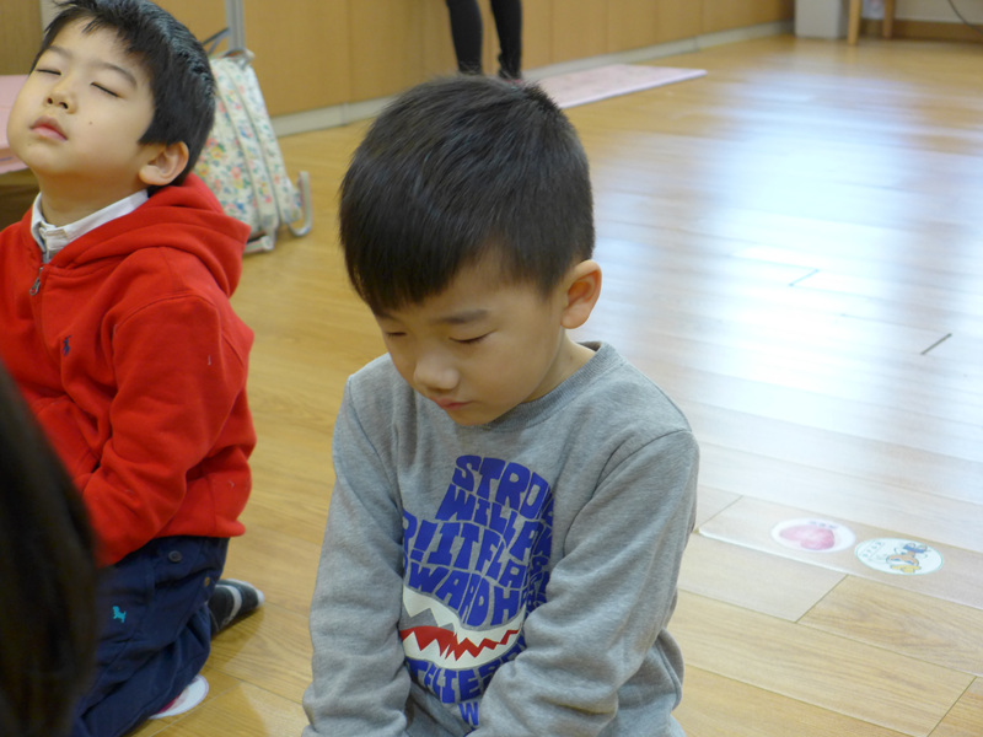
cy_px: 368
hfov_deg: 34.9
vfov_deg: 26.6
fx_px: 1562
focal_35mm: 55
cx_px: 492
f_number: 1.9
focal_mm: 10.8
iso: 250
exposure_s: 1/80
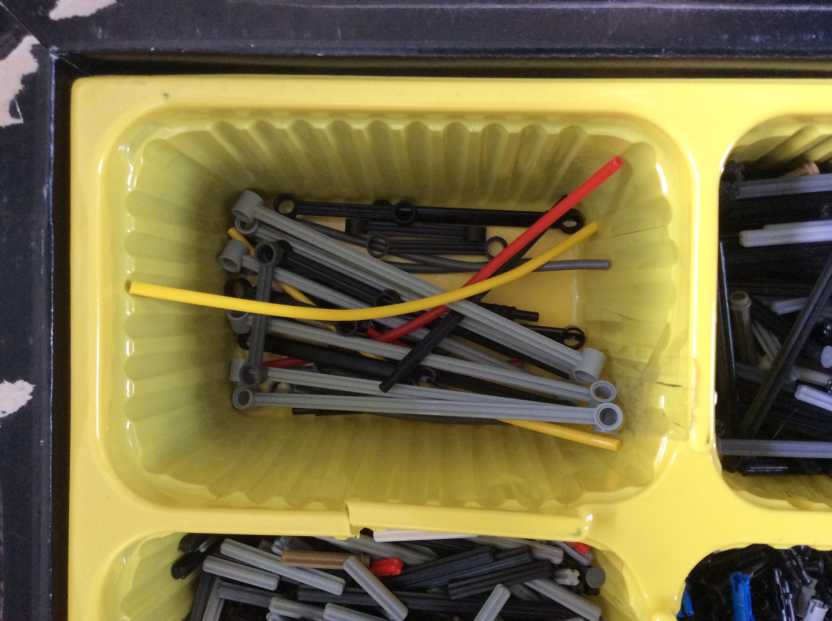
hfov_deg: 55.4
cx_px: 416
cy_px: 310
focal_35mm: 33
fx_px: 792
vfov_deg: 42.8
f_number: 2.4
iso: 160
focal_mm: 3.3
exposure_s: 1/24
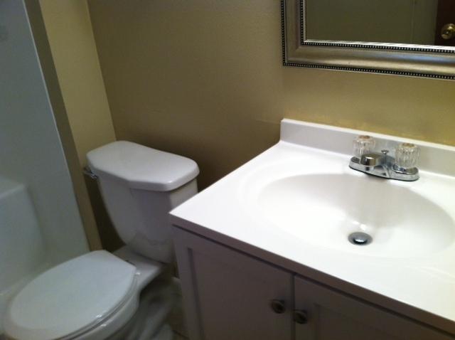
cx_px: 228
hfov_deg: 52.7
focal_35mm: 35
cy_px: 170
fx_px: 459
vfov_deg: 40.6
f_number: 2.8
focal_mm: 3.85
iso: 80
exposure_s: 1/15
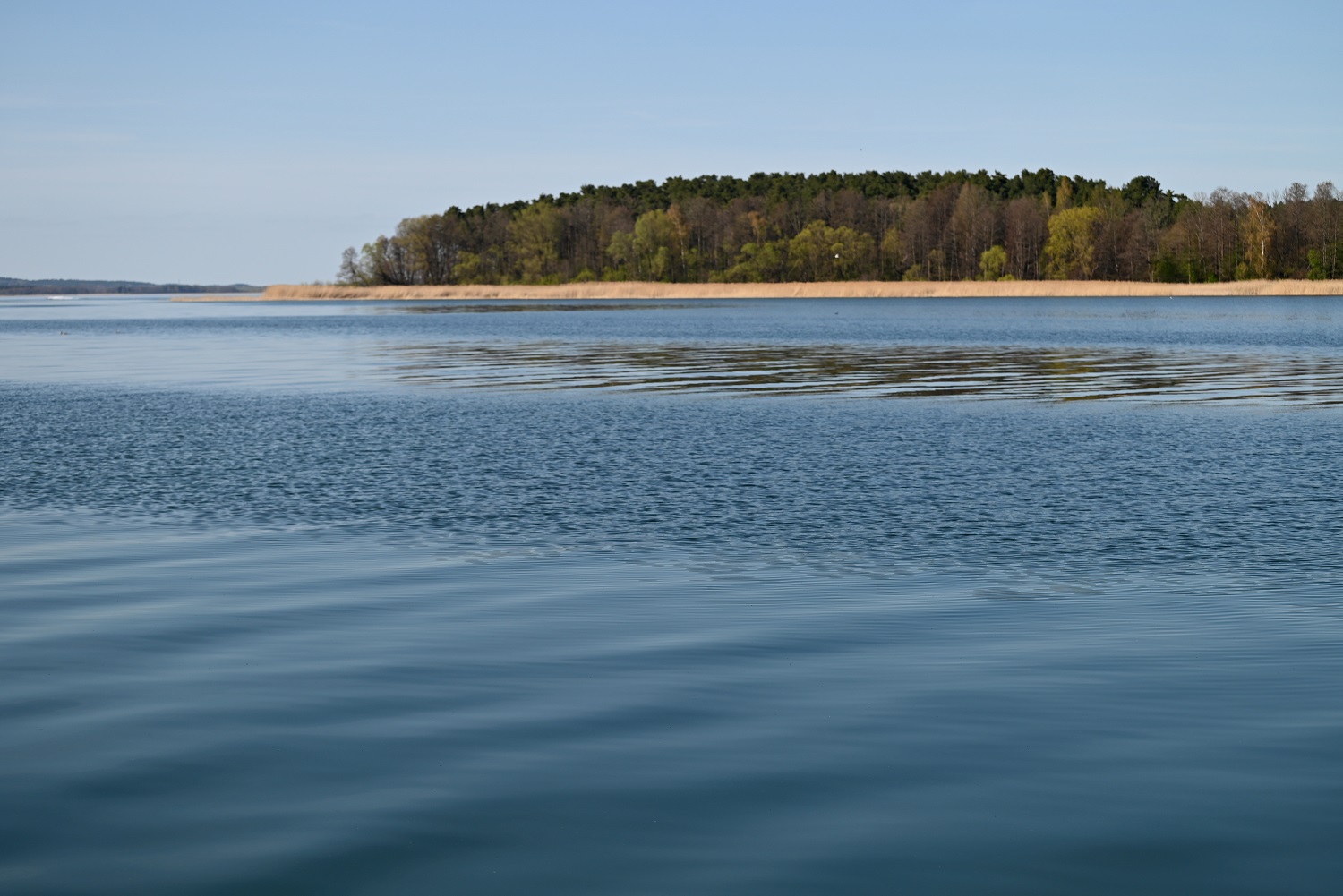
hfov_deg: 28.8
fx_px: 2612
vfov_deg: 19.5
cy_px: 448
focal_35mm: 70
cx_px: 672
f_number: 6.3
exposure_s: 1/500
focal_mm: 70
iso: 100
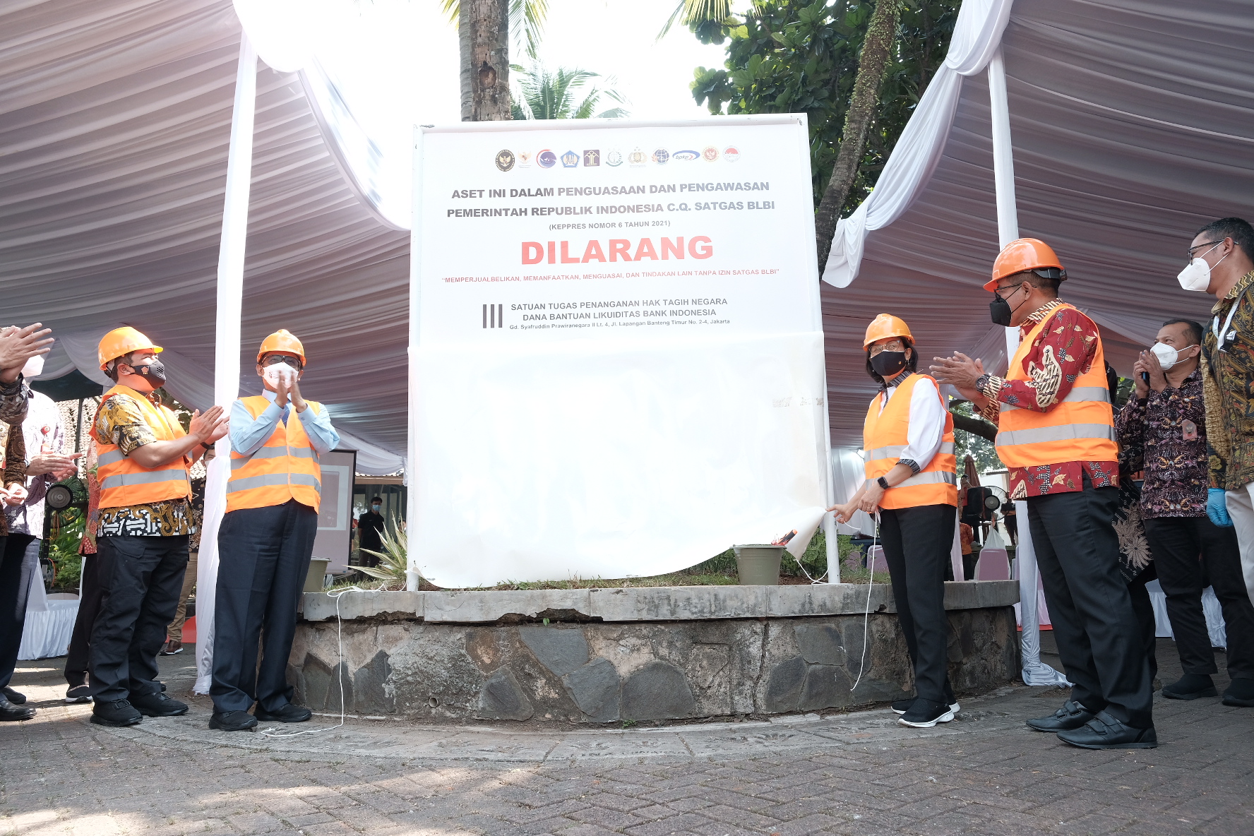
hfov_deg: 73.7
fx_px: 836
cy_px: 418
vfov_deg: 53.1
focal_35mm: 24
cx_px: 627
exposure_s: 1/160
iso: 640
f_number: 5.6
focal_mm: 16
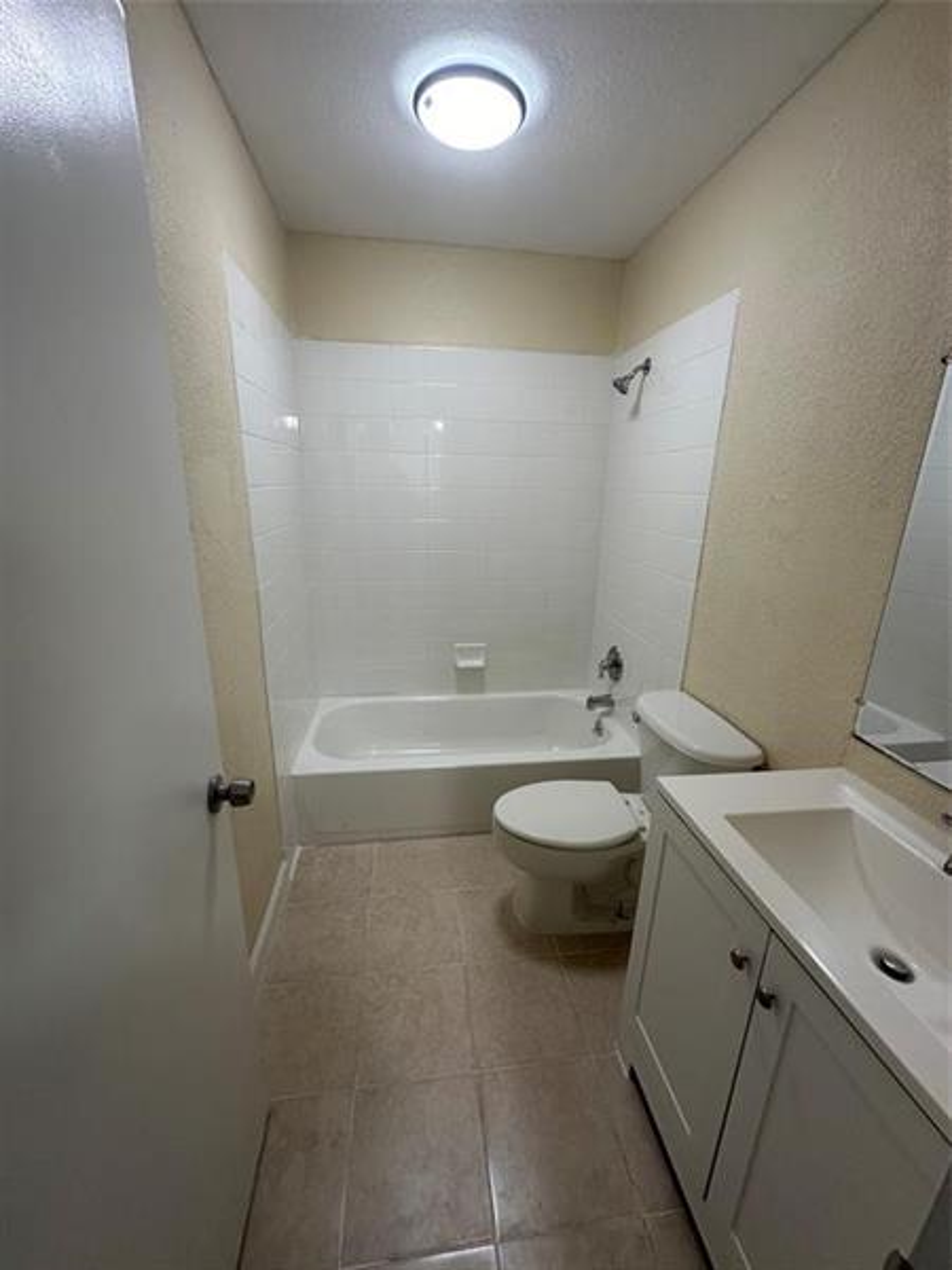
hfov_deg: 85.7
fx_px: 513
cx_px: 476
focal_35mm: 14
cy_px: 635
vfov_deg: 102.1
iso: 160
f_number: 2.2
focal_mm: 2.22
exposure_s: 1/120
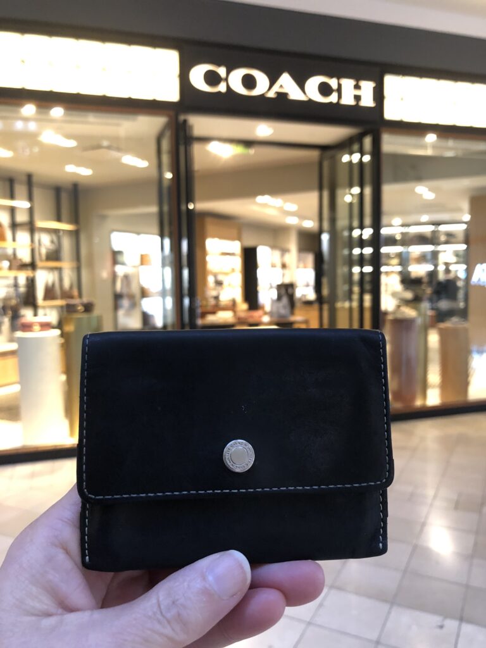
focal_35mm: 28
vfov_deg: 63.4
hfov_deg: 49.7
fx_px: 524
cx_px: 243
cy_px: 324
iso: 100
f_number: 1.8
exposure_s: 1/13
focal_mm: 3.99
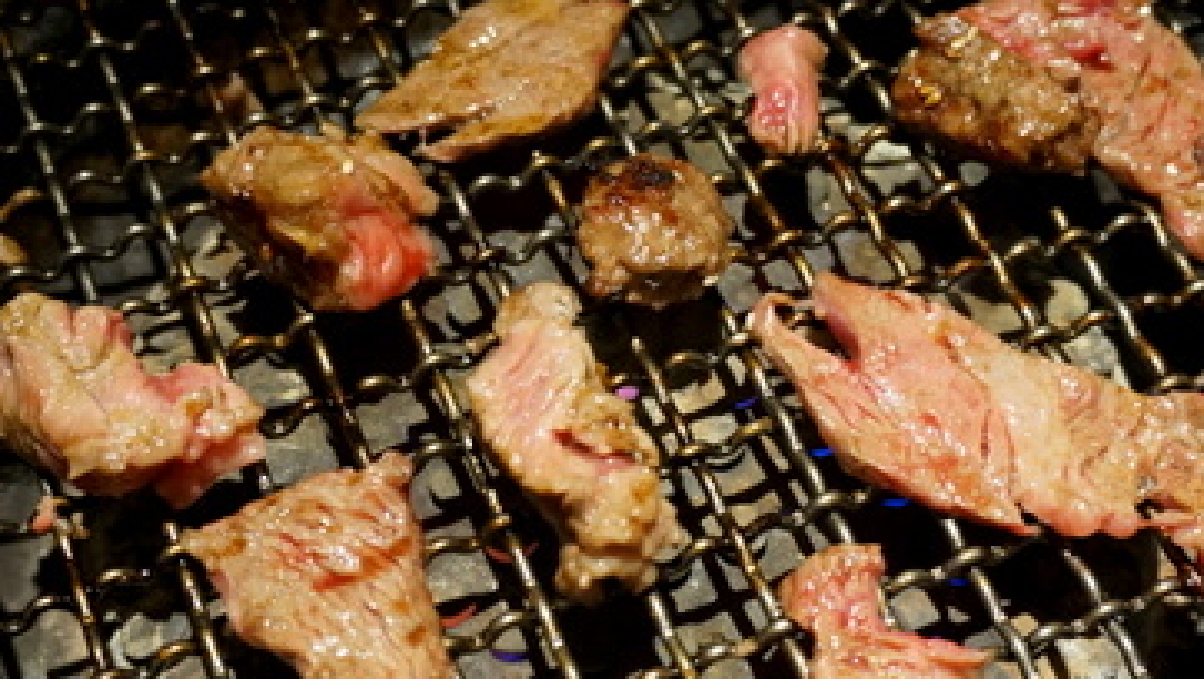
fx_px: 1948
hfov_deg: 34.3
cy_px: 398
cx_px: 639
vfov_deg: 19.7
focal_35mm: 61
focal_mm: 22
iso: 1250
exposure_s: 1/60
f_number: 4
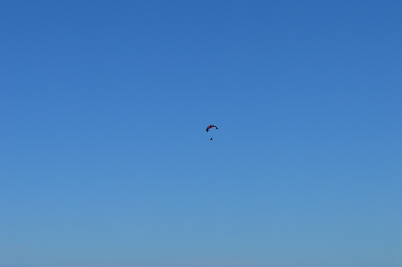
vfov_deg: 16.5
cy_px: 134
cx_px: 201
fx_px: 920
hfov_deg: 24.6
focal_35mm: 82
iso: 100
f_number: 10
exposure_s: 1/400
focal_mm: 55
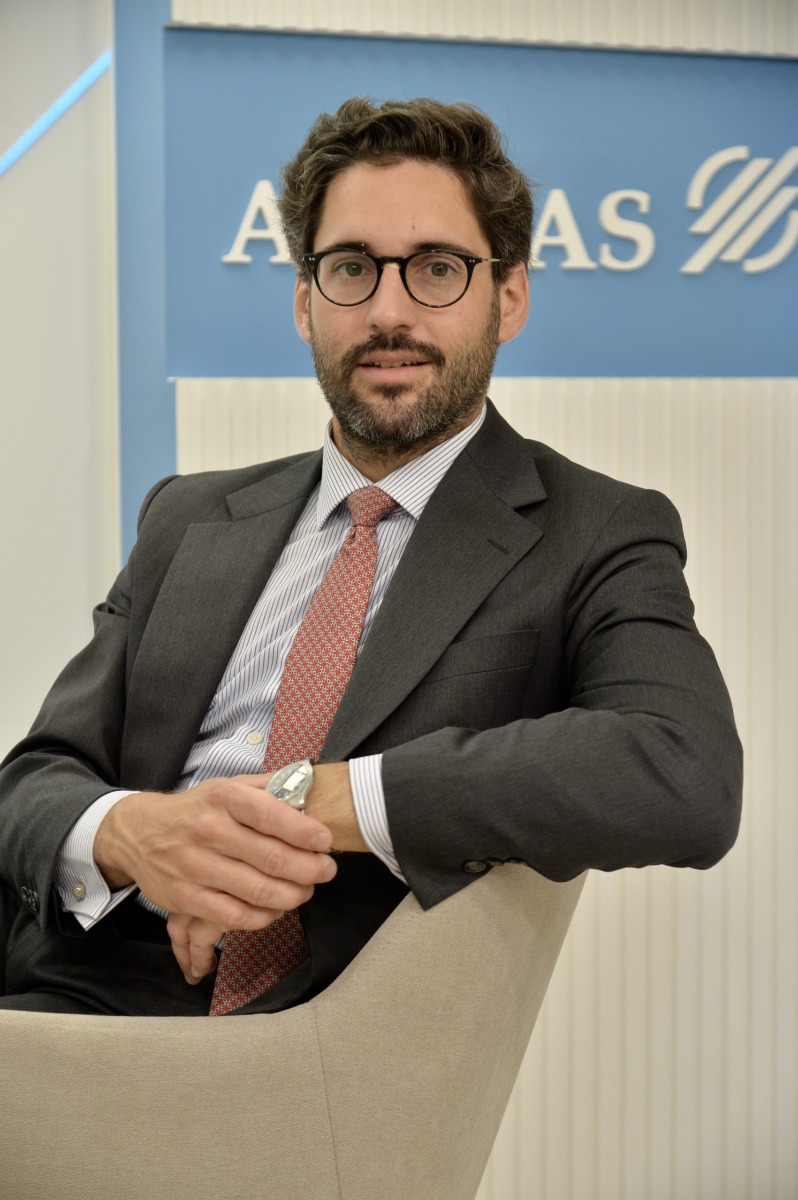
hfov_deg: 17.5
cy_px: 600
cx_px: 399
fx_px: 2599
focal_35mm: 78
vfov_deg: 26.0
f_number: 5.6
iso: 400
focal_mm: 78
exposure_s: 1/160
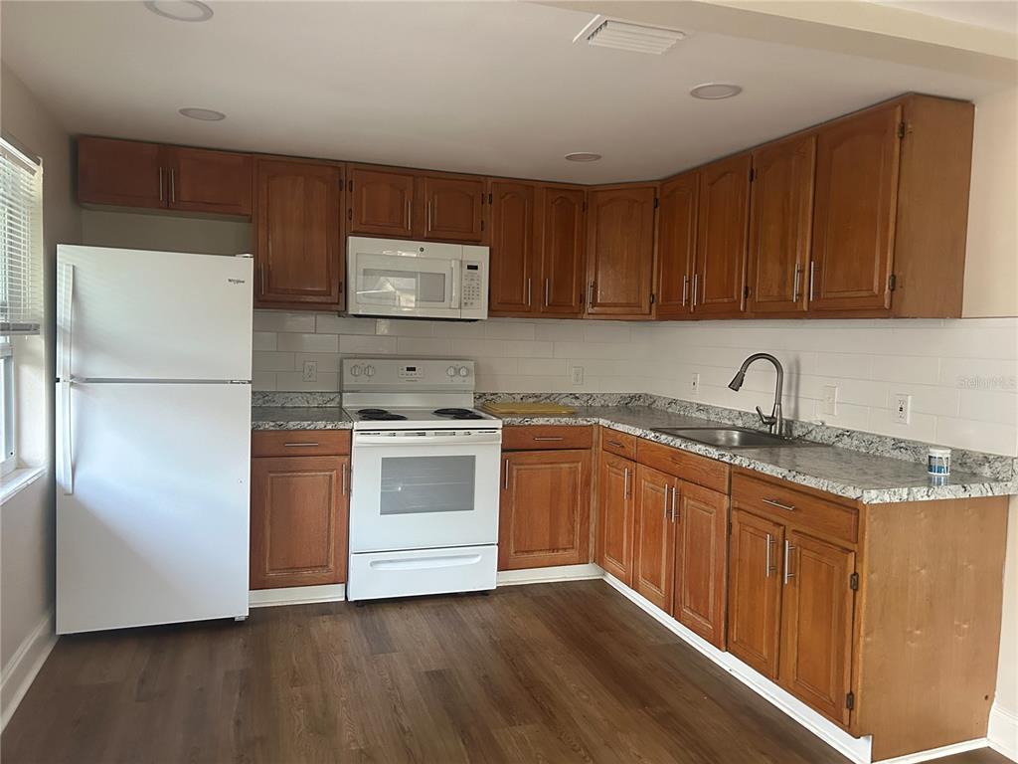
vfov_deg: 53.1
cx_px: 509
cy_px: 382
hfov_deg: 67.3
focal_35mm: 26
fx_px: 765
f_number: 1.5
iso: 500
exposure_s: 1/59
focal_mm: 5.7
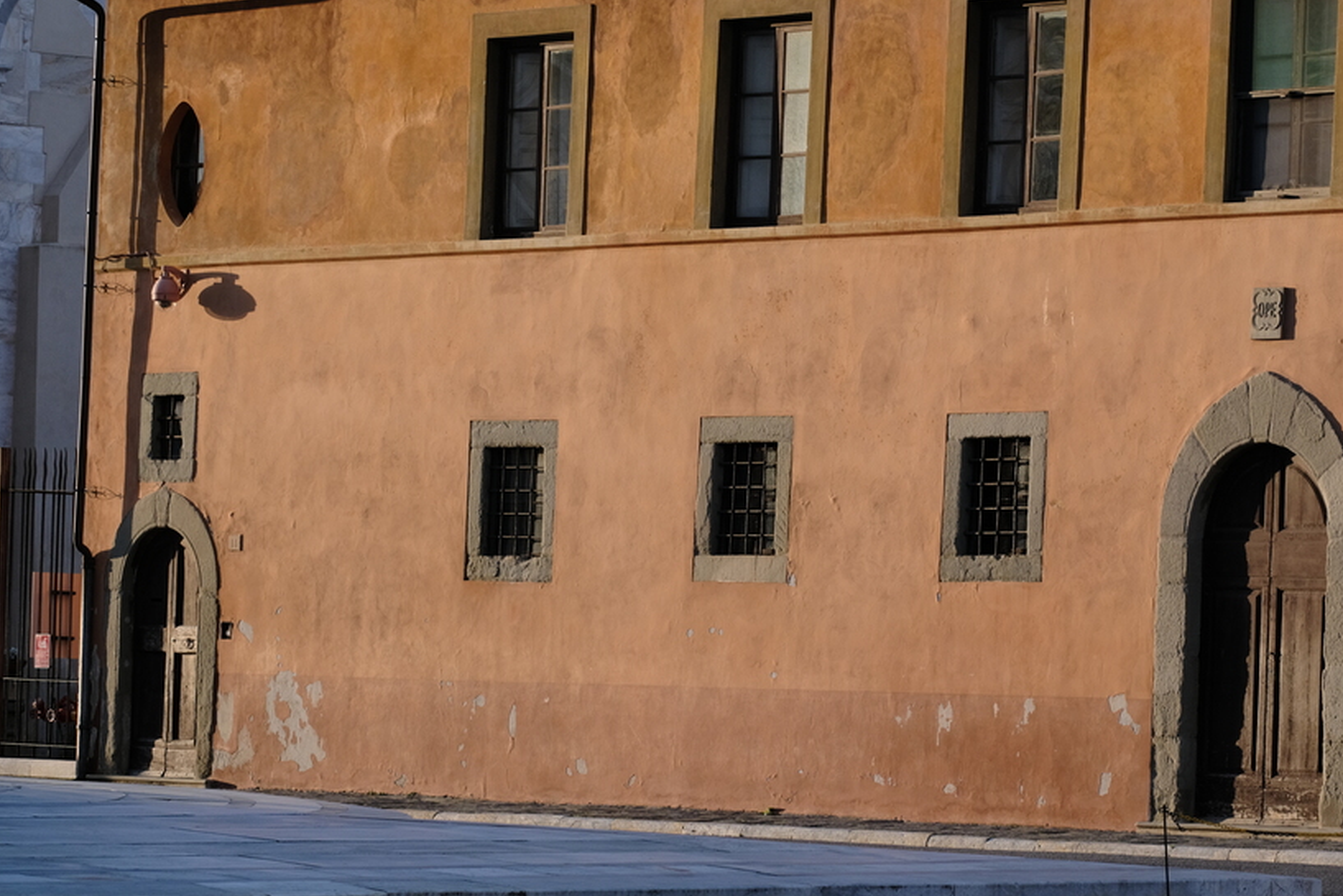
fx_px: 7014
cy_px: 366
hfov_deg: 10.9
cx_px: 802
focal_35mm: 188
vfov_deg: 7.3
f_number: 6.3
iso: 640
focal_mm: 100
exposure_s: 1/480
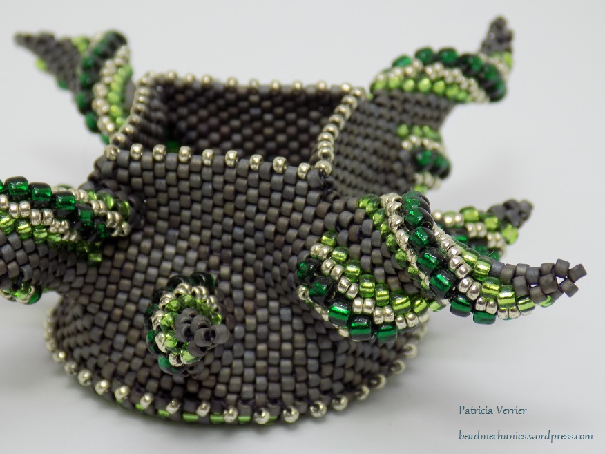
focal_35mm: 118
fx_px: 2062
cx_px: 302
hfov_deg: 16.7
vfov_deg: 12.6
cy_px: 227
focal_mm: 20.9
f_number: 4.8
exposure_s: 1/60
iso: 80
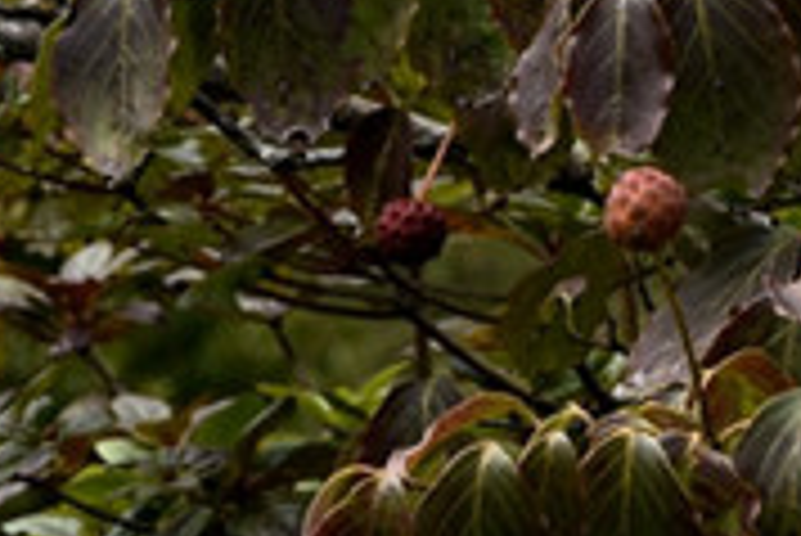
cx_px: 1274
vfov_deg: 3.5
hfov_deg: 5.2
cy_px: -333
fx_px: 8773
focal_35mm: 394
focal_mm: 52
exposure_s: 1/250
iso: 100
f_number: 8
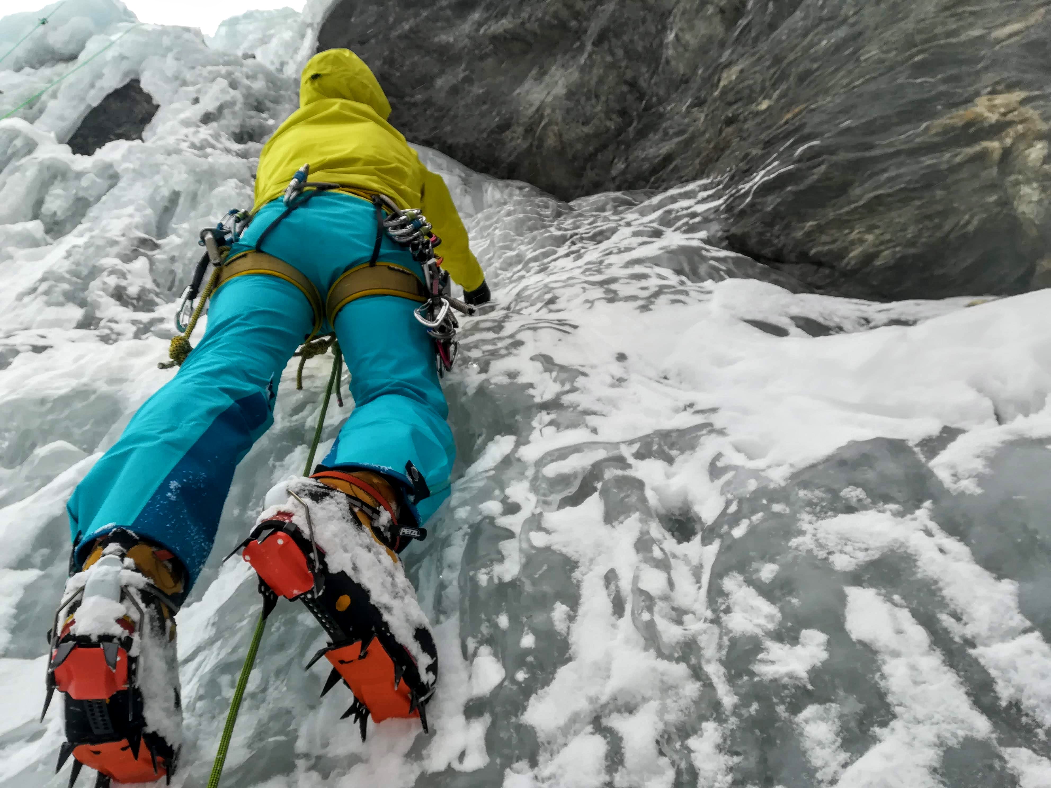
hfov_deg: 67.3
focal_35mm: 26
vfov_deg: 53.1
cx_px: 526
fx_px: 789
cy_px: 394
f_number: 2.2
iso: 50
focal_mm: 3.83
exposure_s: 1/290
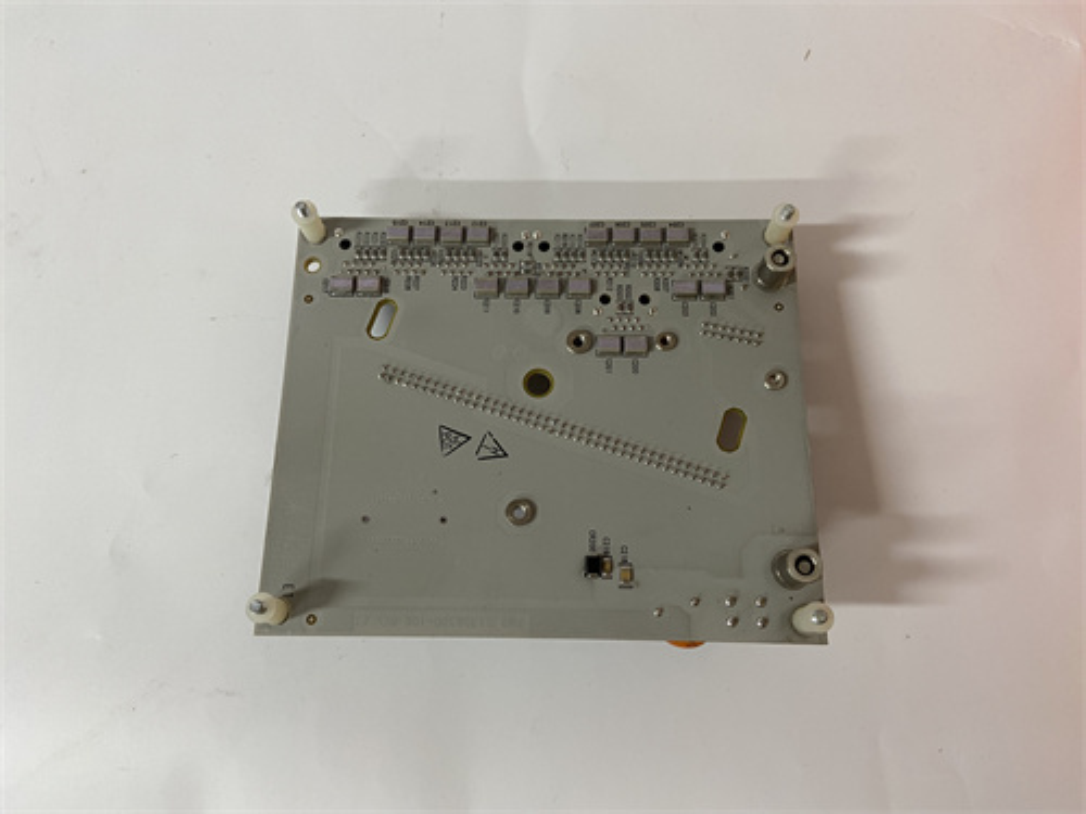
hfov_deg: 67.3
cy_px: 407
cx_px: 543
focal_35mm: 26
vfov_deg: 53.1
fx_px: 816
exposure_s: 1/50
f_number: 1.8
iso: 100
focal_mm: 4.25
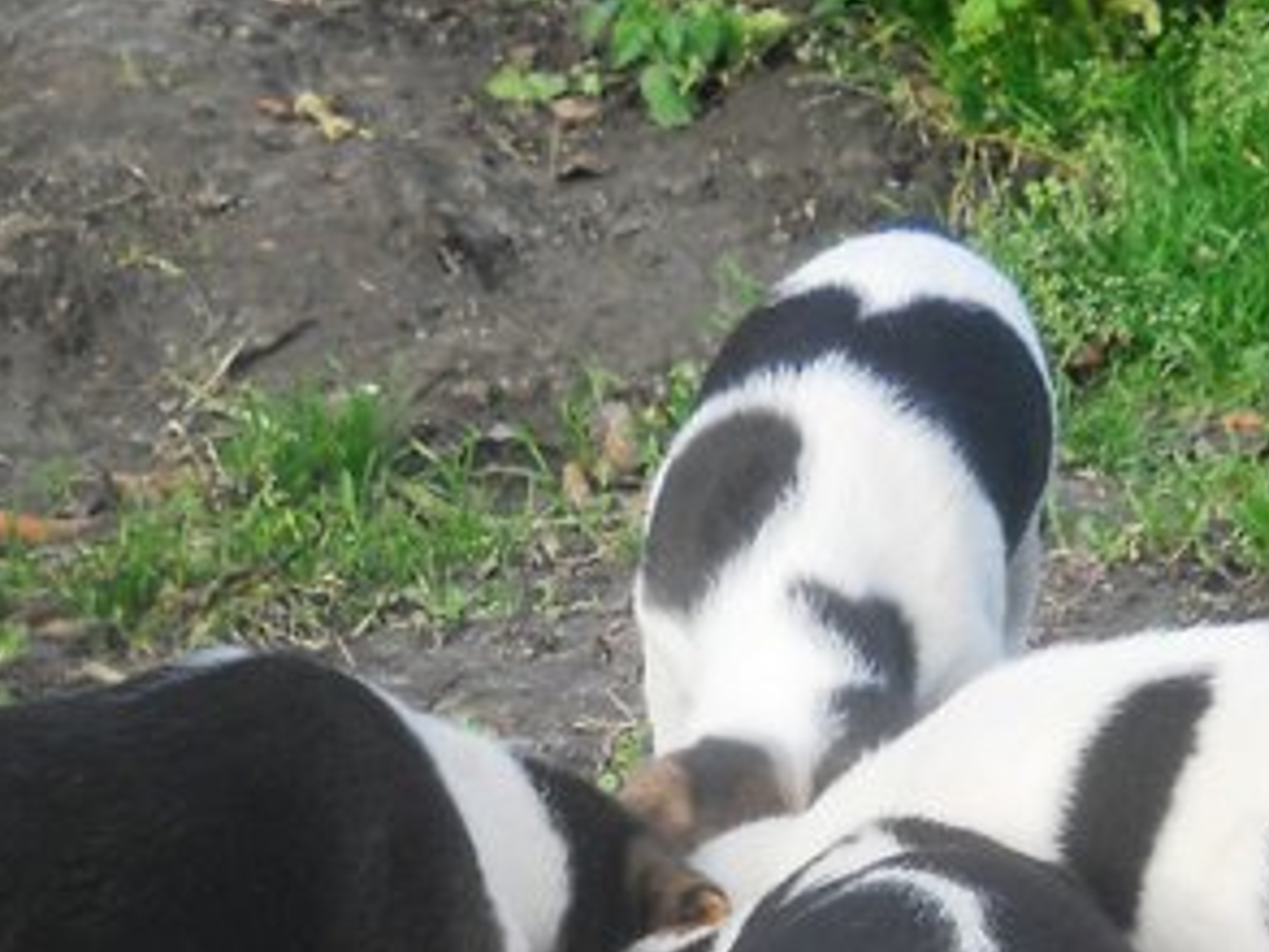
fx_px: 4108
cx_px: 810
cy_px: 1047
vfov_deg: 13.0
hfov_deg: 17.5
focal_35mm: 112
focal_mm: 6.72
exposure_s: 1/320
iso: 80
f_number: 3.1
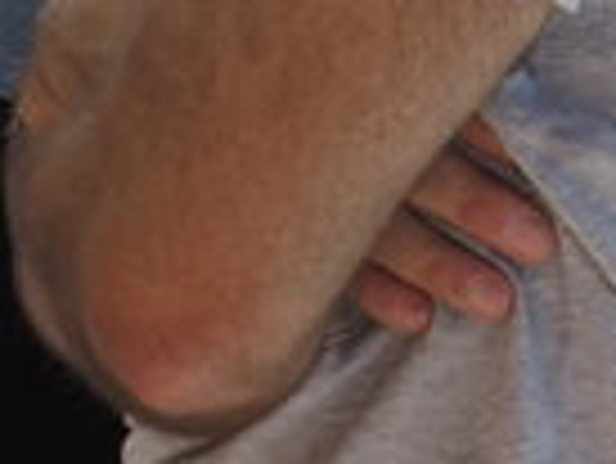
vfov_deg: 1.1
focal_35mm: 1414
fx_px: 25185
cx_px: 1817
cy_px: -1086
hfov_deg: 1.4
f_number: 8
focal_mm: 97
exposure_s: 1/400
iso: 200
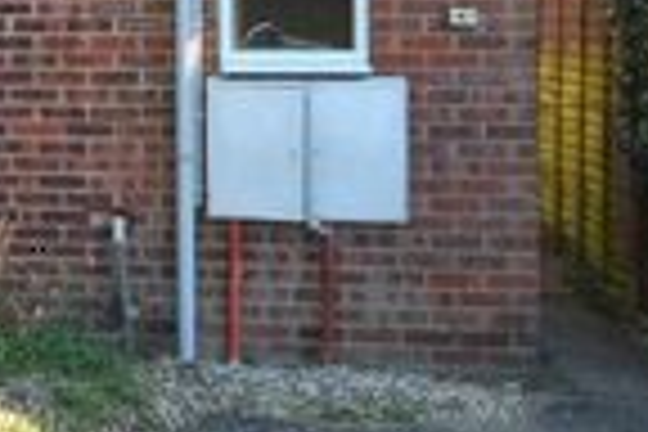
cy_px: -99
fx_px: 1314
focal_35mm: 73
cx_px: -86
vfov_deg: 17.7
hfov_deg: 25.4
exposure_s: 1/200
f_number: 6.3
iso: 100
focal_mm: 10
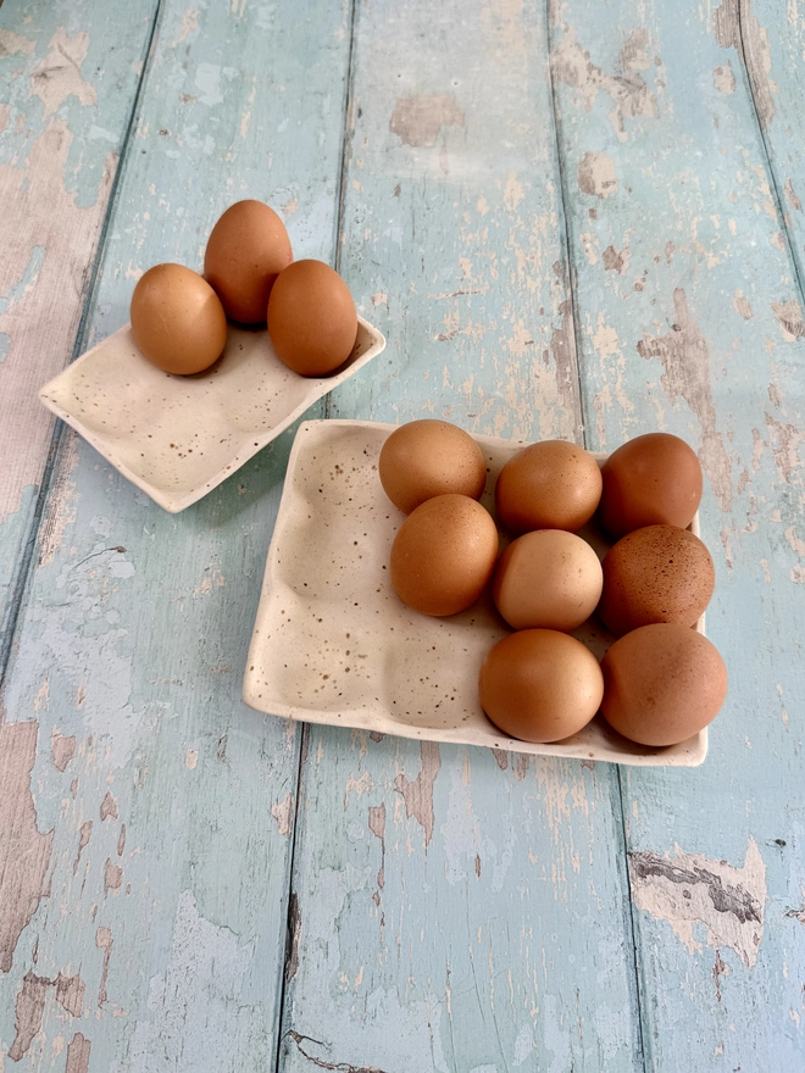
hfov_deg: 56.8
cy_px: 536
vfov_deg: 71.6
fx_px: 744
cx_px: 402
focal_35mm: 24
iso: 64
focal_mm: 6.76
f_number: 1.78
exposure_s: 1/188
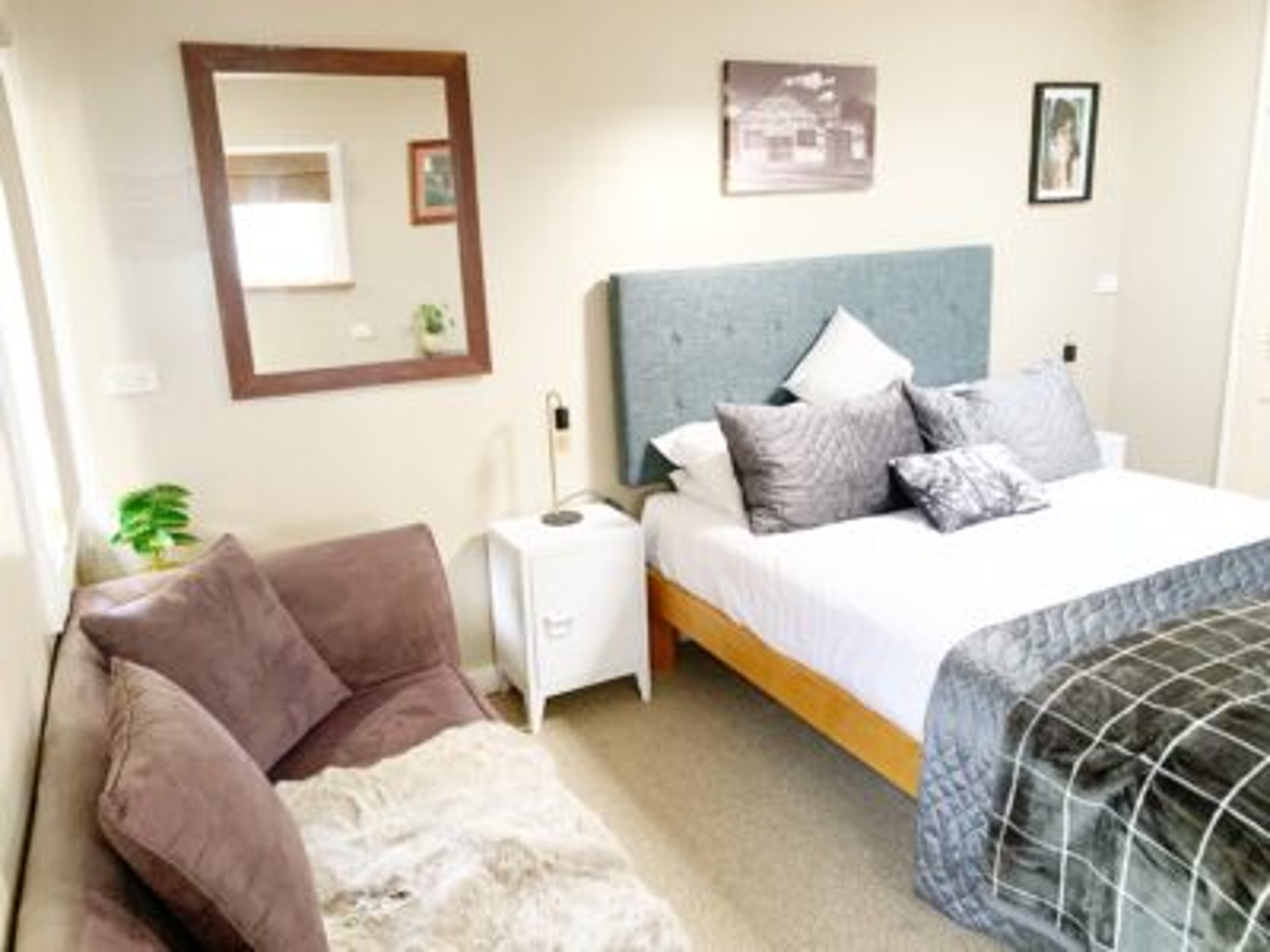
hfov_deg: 67.3
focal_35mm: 26
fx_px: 954
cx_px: 635
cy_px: 476
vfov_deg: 53.1
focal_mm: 4.25
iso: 320
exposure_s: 1/33
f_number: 1.8
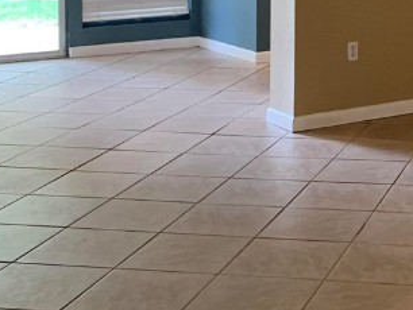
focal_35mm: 87
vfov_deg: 16.5
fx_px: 1039
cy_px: -35
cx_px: 524
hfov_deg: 20.7
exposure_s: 1/60
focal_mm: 4.25
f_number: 1.8
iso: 160
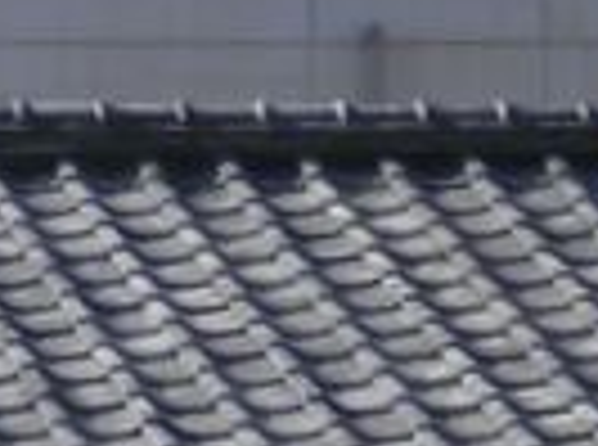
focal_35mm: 398
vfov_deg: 3.7
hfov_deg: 4.8
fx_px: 6857
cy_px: 1117
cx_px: -1138
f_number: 4.4
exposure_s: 1/400
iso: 80
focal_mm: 11.9
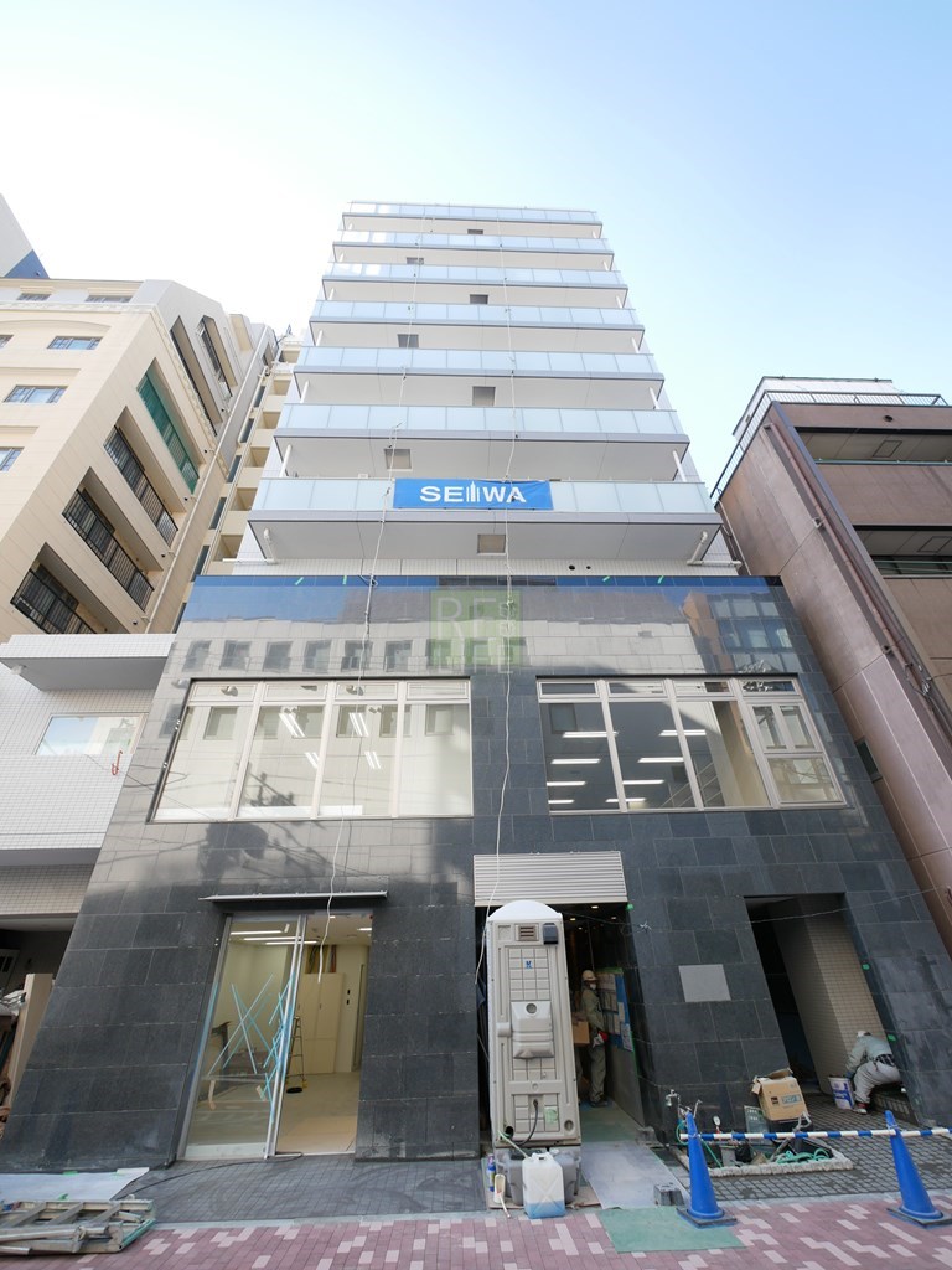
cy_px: 635
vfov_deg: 102.1
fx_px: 513
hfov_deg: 85.7
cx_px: 476
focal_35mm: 14
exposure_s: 1/160
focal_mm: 7
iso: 200
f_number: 4
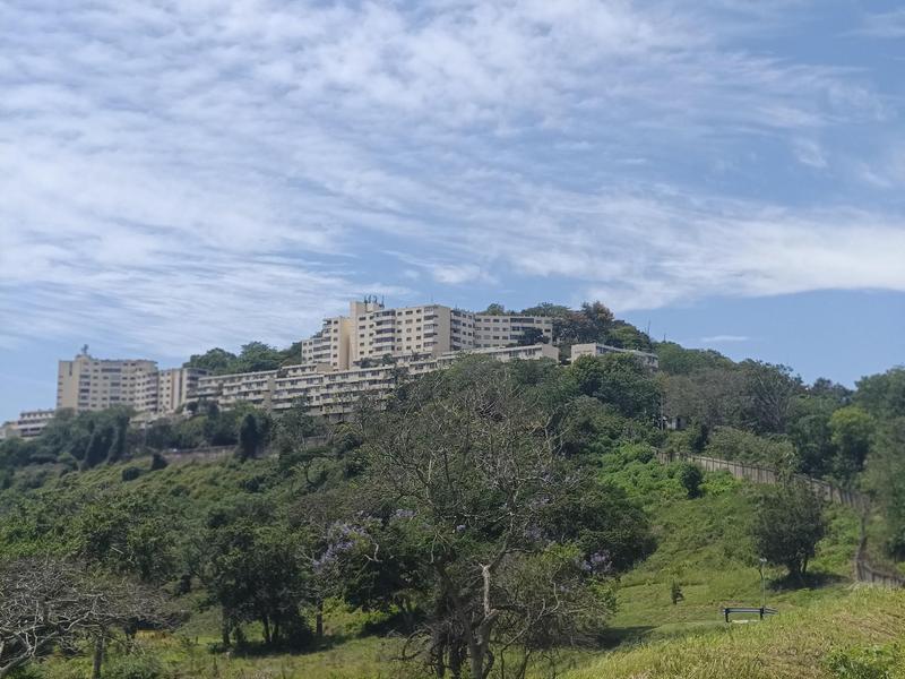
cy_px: 340
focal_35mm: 47
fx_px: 1229
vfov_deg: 30.9
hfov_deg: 40.4
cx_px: 452
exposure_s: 1/1190
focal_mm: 7.08
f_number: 4.5
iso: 64
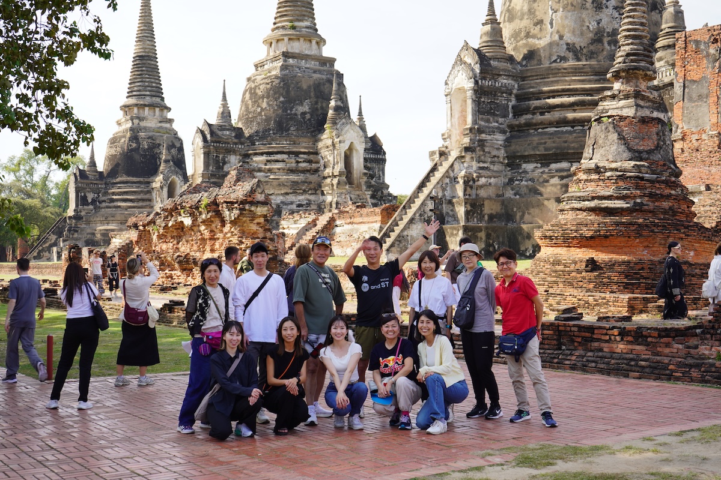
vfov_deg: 29.2
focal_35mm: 46
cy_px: 240
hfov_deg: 42.7
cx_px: 360
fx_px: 921
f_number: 8
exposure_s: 1/100
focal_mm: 46
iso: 100
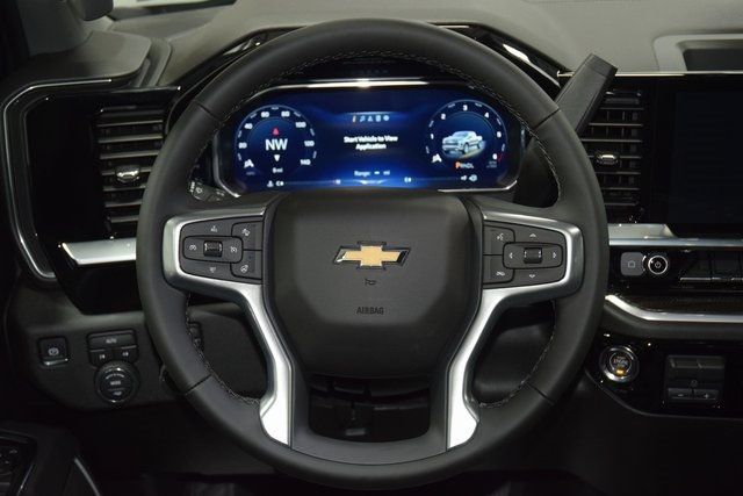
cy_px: 248
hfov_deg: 37.8
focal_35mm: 52
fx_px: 1084
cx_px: 372
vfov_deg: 25.8
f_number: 4.2
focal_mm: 35
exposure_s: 1/50
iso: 2000
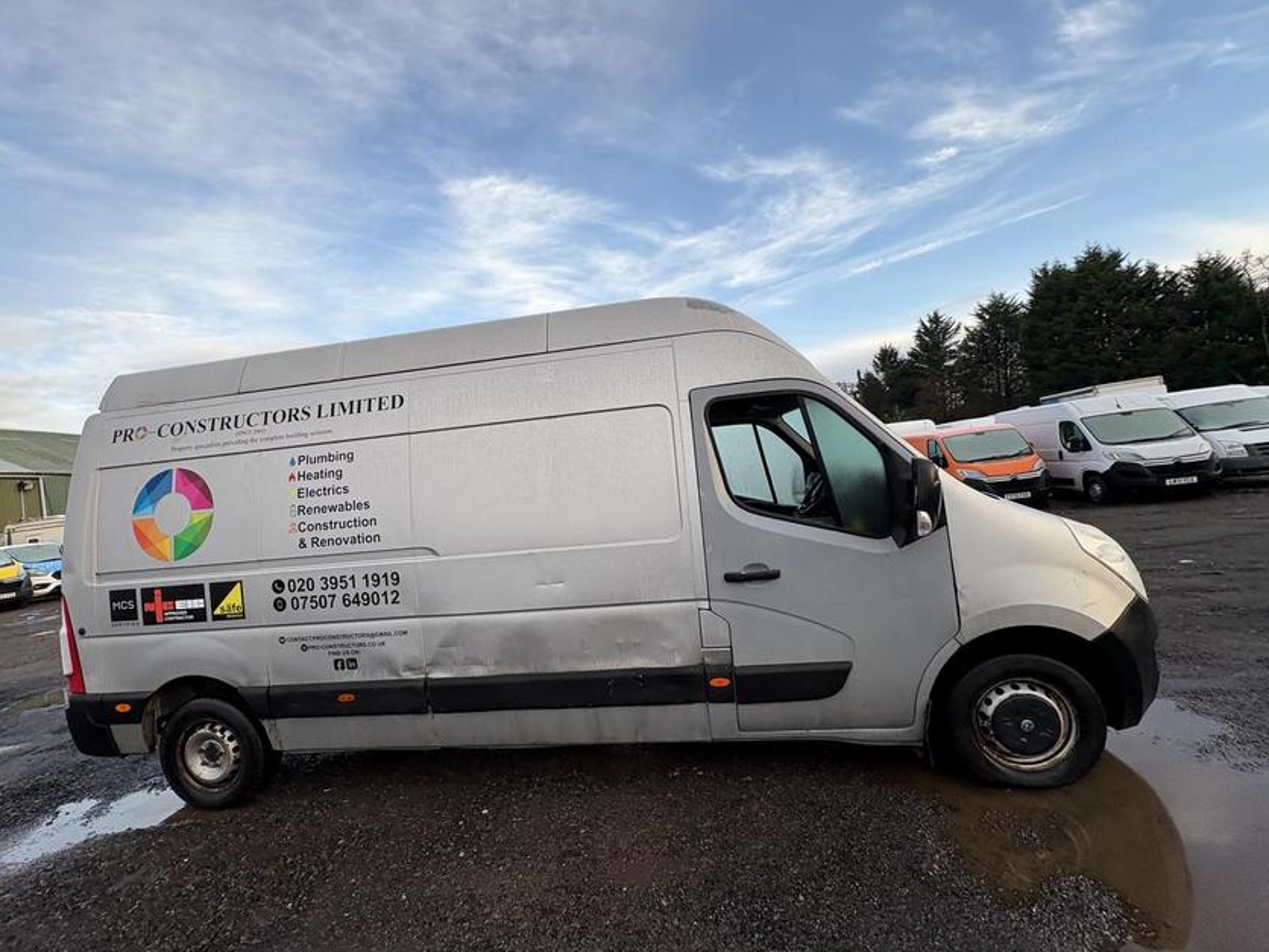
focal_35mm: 15
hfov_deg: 98.1
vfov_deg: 81.7
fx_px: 550
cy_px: 483
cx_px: 604
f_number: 2.2
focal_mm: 2.22
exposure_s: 1/203
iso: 40
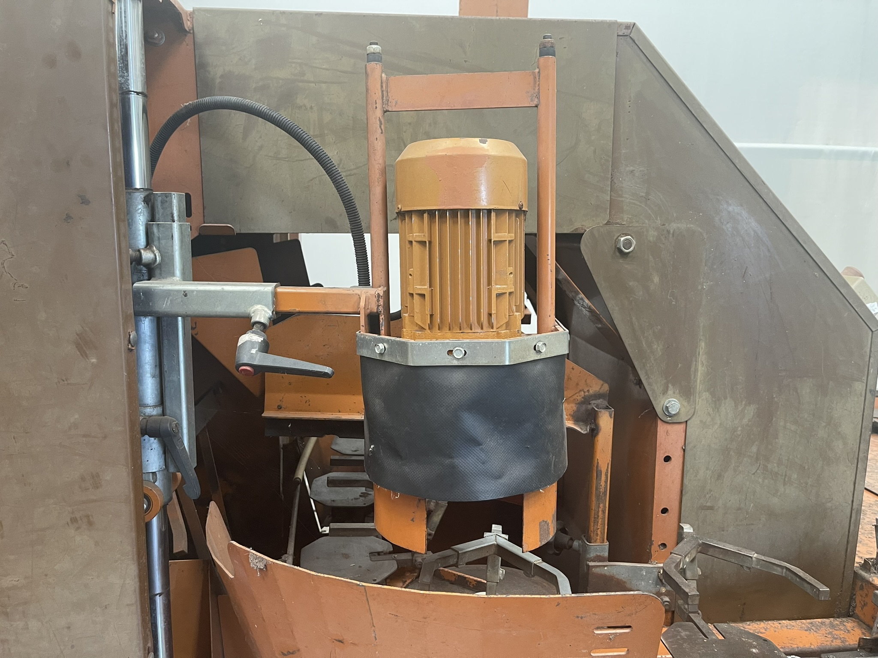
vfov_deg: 54.9
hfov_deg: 69.4
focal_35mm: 25
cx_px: 439
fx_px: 634
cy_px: 329
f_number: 1.6
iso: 200
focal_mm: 5.1
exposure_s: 1/60
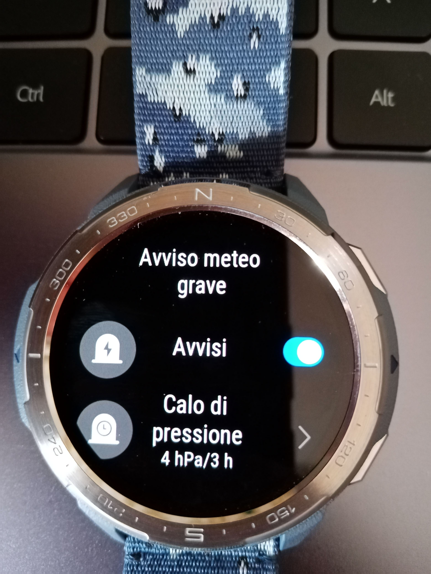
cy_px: 287
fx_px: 432
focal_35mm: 26
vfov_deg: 67.3
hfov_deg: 53.1
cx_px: 216
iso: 941
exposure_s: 1/20
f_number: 1.8
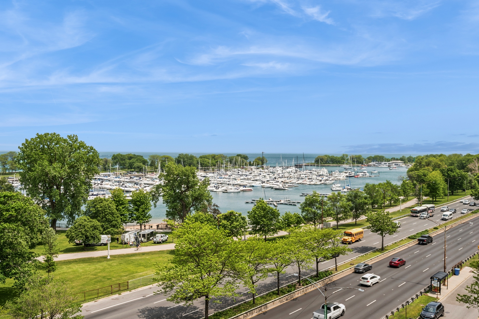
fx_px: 399
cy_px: 160
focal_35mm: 30
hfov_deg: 62.0
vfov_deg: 43.6
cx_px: 240
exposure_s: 1/50
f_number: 14
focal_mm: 30
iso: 100
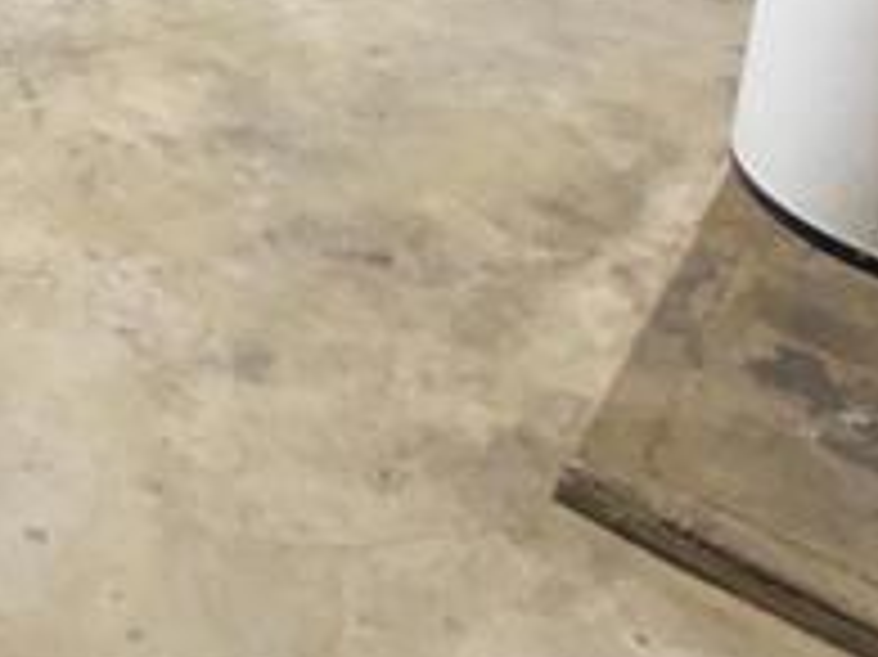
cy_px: -472
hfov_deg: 18.6
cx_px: -342
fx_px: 2433
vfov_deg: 13.9
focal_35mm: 96
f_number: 1.6
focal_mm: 4.2
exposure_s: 1/60
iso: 200
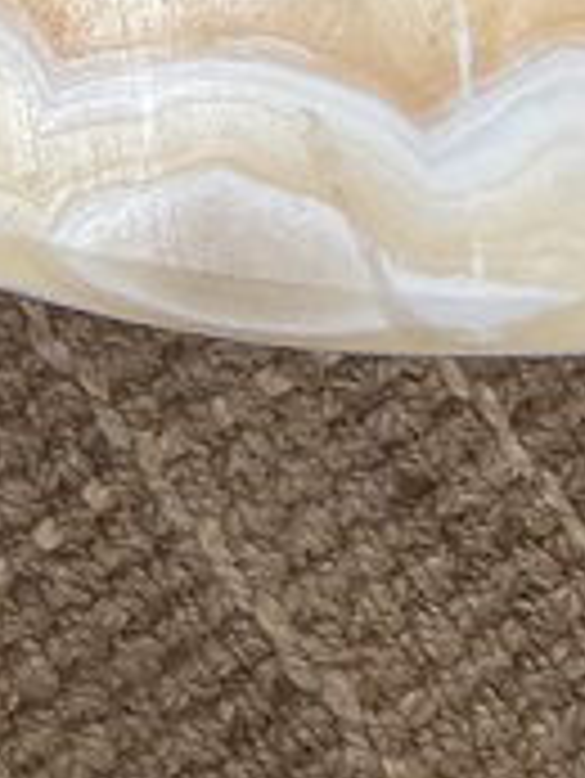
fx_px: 4051
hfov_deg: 8.2
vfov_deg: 9.2
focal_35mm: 180
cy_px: -1412
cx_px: 459
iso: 40
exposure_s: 1/100
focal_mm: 5.7
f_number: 1.5
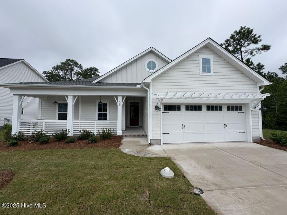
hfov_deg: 102.1
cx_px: 144
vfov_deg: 85.7
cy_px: 108
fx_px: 116
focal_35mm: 14
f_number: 2.2
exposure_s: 1/1006
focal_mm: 2.22
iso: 40
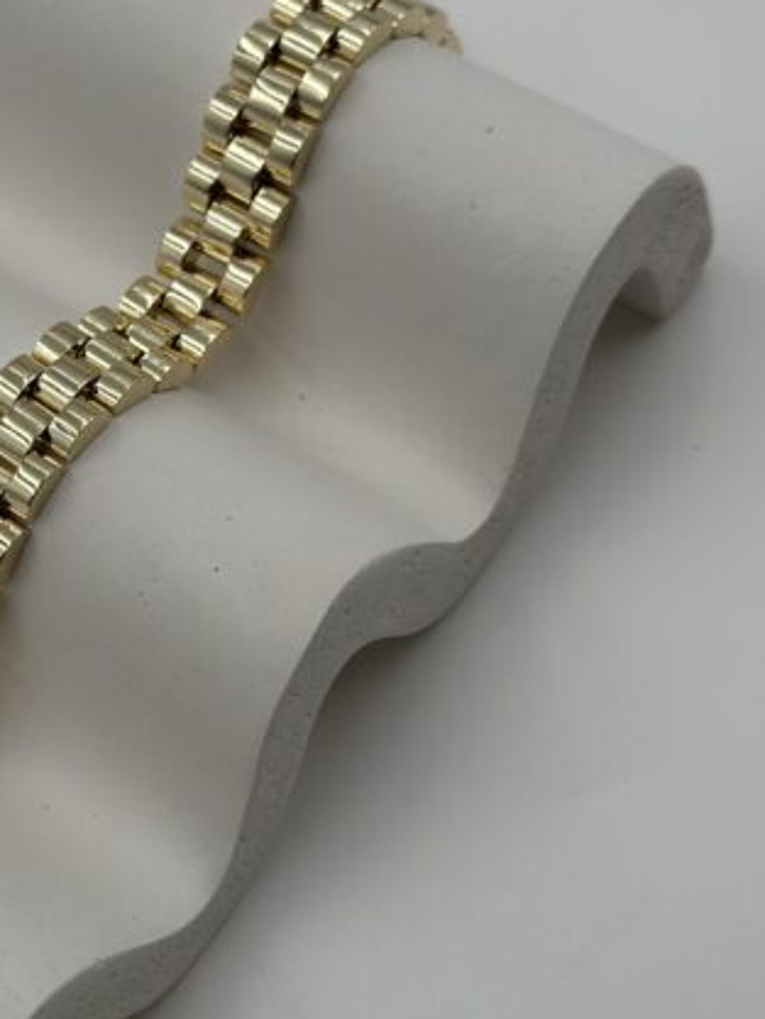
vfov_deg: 21.3
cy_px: 520
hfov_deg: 15.9
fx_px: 2709
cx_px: 64
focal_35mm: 92
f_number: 1.78
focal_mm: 6.86
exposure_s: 1/2809
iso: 80
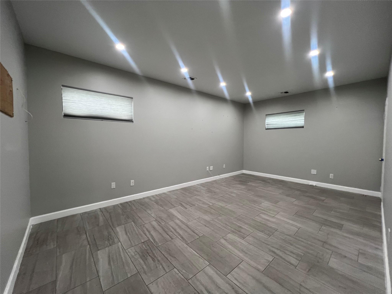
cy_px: 147
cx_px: 196
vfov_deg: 89.9
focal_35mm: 13
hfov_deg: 106.2
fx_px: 147
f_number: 1.8
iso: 200
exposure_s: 1/120
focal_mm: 1.57
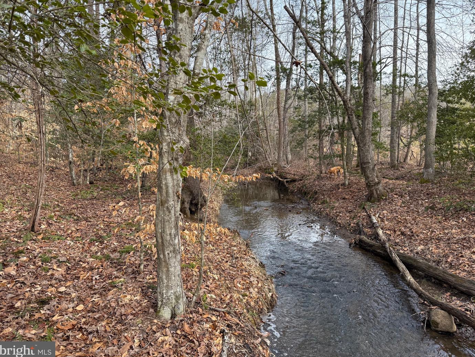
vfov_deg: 54.9
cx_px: 242
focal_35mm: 25
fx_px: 343
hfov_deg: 69.4
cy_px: 175
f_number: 1.78
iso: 100
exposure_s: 1/1005
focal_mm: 6.76
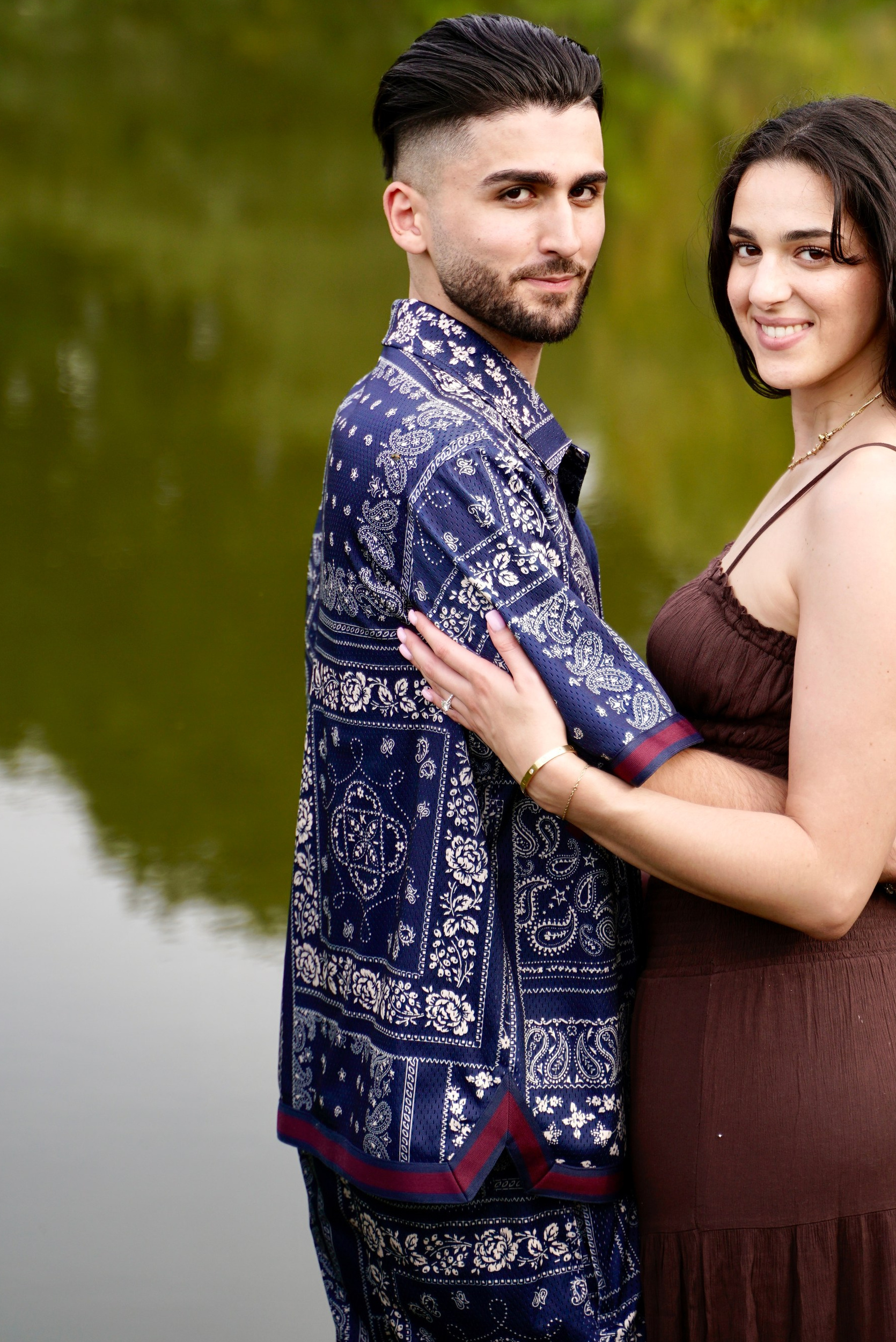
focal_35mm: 115
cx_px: 651
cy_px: 427
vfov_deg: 17.7
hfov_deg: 11.9
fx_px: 4291
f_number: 2.8
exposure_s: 1/800
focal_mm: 75
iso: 200
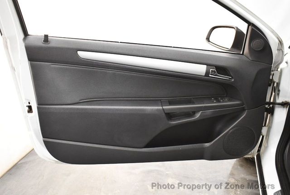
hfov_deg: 53.1
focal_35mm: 36
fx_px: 290
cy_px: 98
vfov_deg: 37.0
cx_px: 145
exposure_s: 1/125
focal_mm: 18
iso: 2200
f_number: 3.5
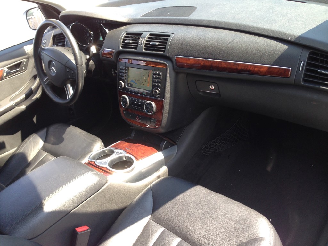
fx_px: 313
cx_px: 164
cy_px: 123
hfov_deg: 55.4
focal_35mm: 33
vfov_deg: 42.9
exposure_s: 1/120
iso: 64
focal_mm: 4.12
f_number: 2.4
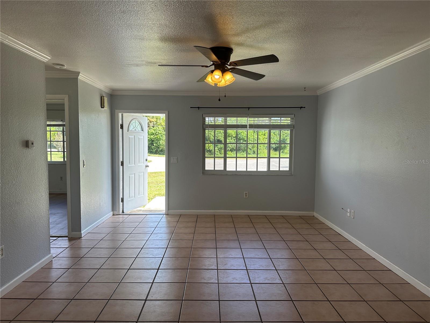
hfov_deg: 71.6
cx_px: 215
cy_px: 162
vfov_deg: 56.8
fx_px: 298
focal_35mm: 24
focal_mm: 6.86
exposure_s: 1/381
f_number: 1.78
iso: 80
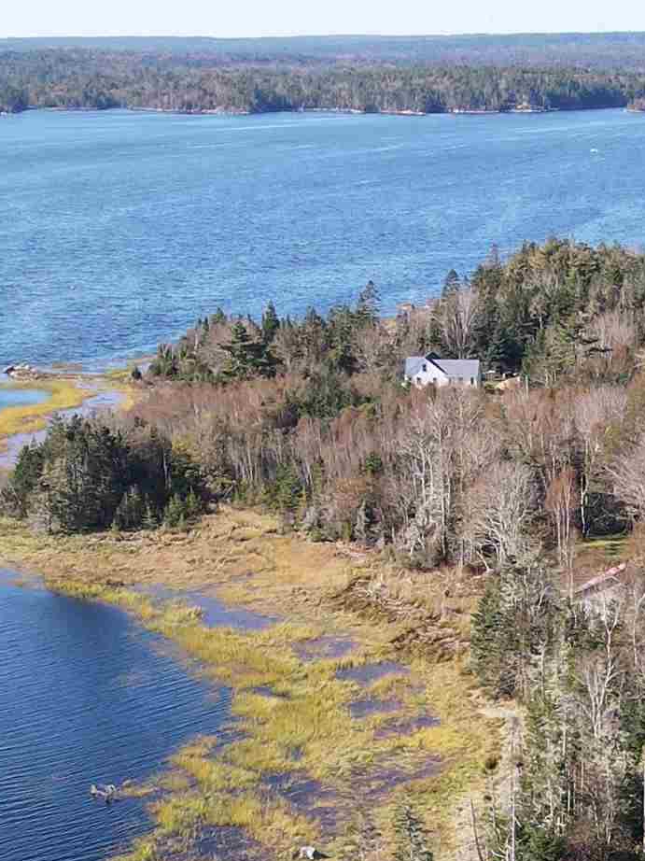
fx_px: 1988
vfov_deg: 22.7
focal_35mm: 80
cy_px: 1001
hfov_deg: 18.1
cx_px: 575
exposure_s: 1/320
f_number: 2.8
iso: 100
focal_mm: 4.5
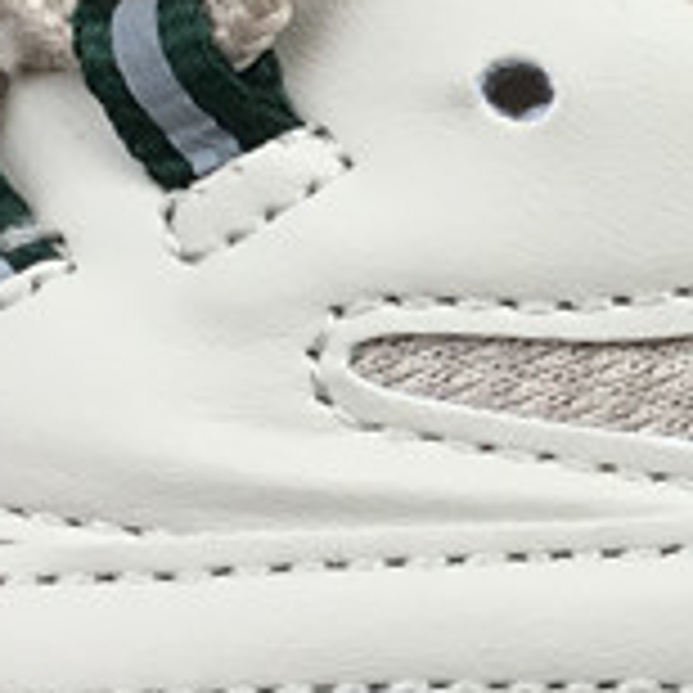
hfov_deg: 10.7
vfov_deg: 10.9
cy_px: 398
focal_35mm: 160
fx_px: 3624
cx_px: 850
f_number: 2.4
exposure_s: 1/259
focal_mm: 3.3
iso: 25
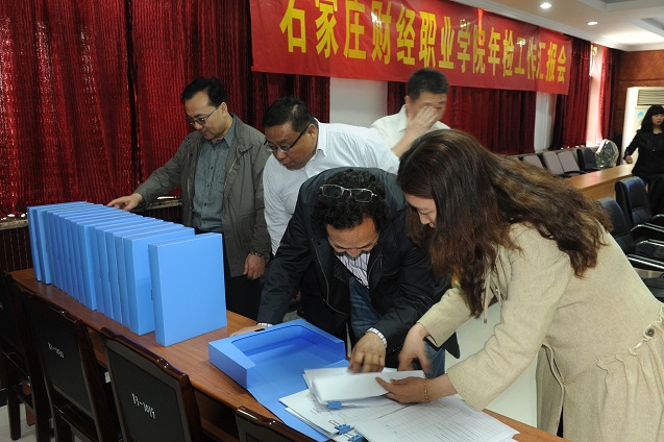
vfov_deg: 42.3
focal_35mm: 31
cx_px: 332
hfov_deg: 60.3
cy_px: 221
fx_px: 571
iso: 1600
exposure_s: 1/25
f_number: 6.3
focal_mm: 31
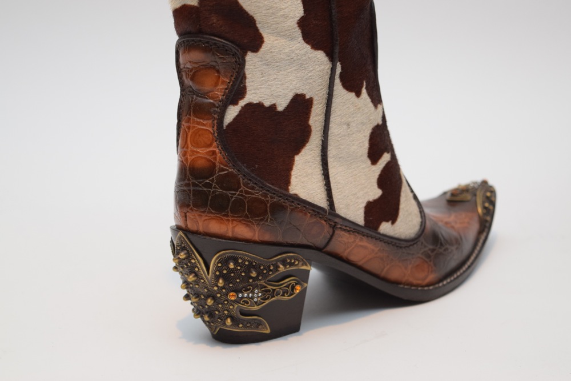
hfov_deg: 24.6
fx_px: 1309
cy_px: 190
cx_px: 286
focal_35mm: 82
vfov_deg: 16.6
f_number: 5.6
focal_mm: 55
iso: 900
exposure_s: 1/60
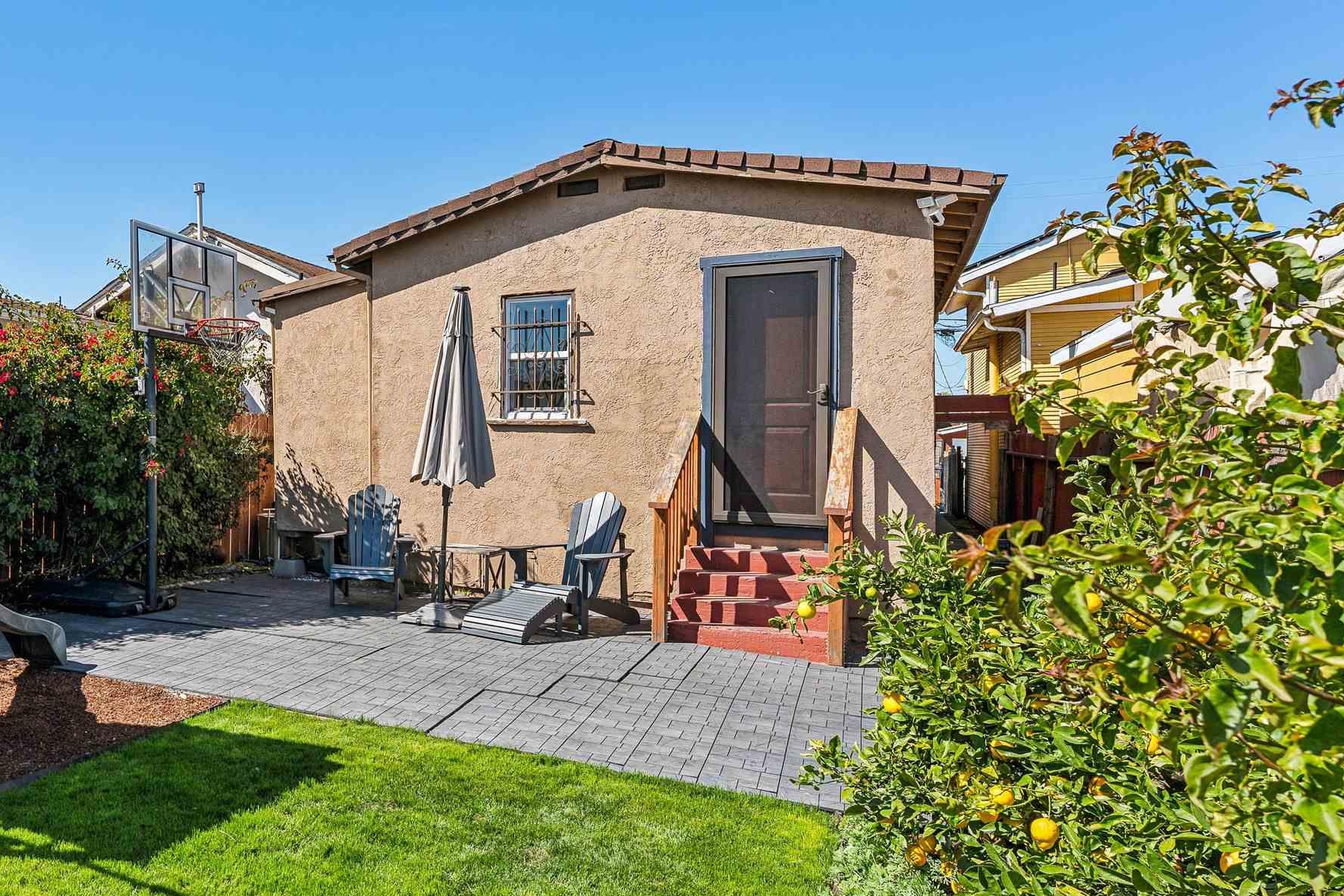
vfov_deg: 47.9
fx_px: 1010
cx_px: 254
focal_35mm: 27
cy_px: 436
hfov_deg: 61.3
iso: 200
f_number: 6.3
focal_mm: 15.6
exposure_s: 1/640
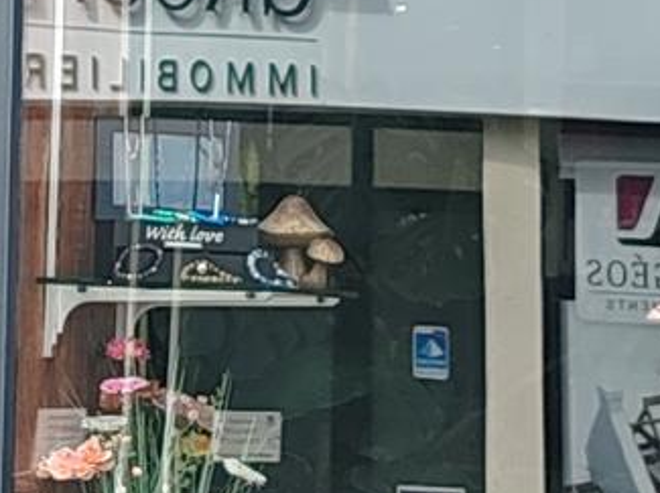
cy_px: 0
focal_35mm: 207
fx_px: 3942
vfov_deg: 7.1
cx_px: -110
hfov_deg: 9.5
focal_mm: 6.12
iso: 50
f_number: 1.9
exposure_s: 1/120
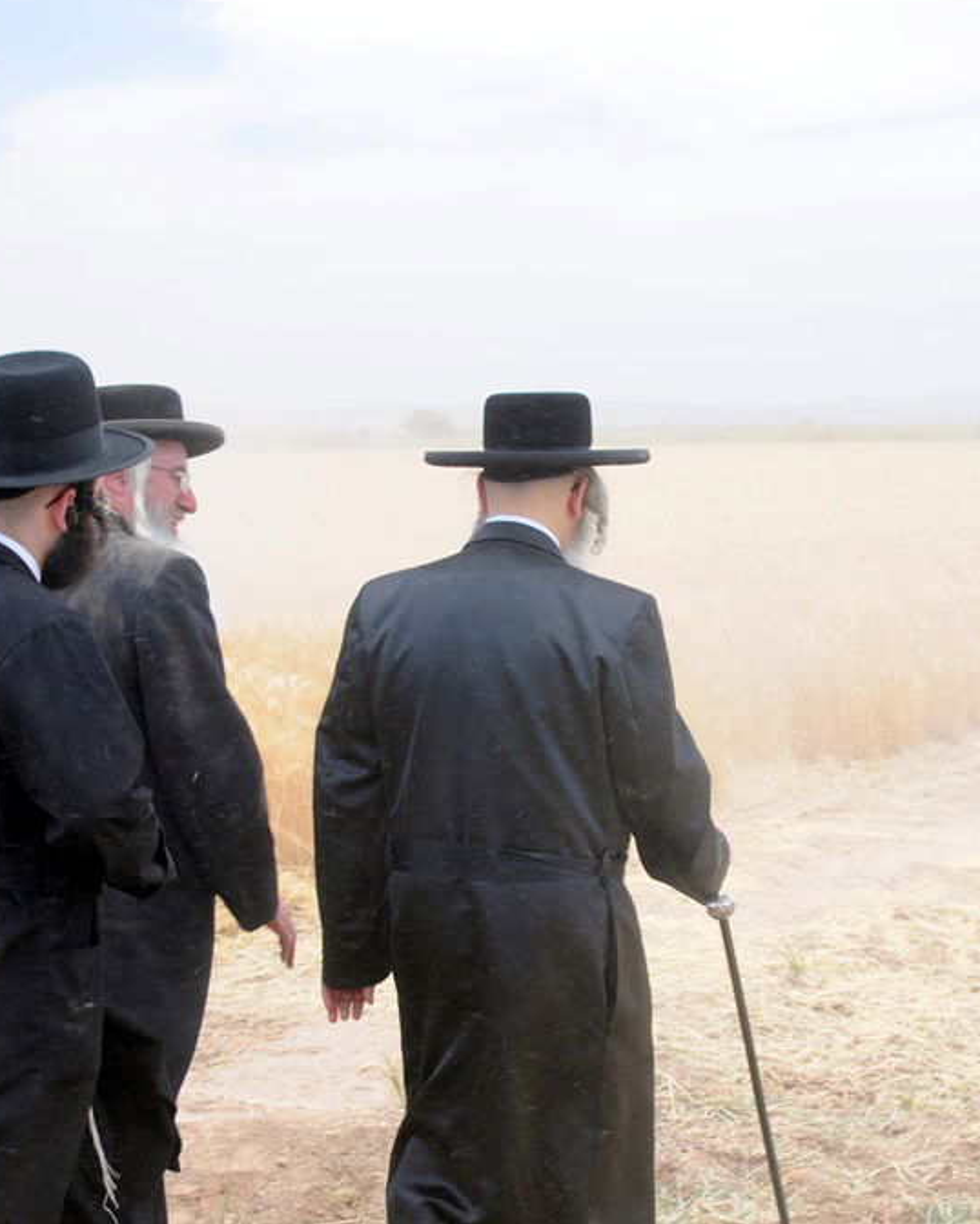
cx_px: 588
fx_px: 3261
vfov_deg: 21.3
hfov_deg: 17.1
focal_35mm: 90
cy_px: 607
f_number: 5.6
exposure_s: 1/125
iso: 250
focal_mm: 42
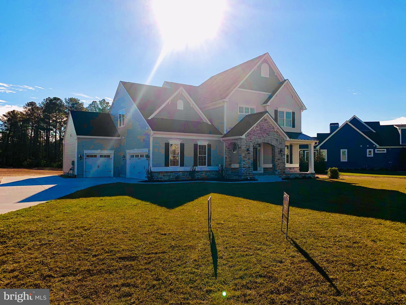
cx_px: 203
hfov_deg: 67.3
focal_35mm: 26
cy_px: 152
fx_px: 305
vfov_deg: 53.1
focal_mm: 4.25
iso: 25
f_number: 1.8
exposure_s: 1/5128
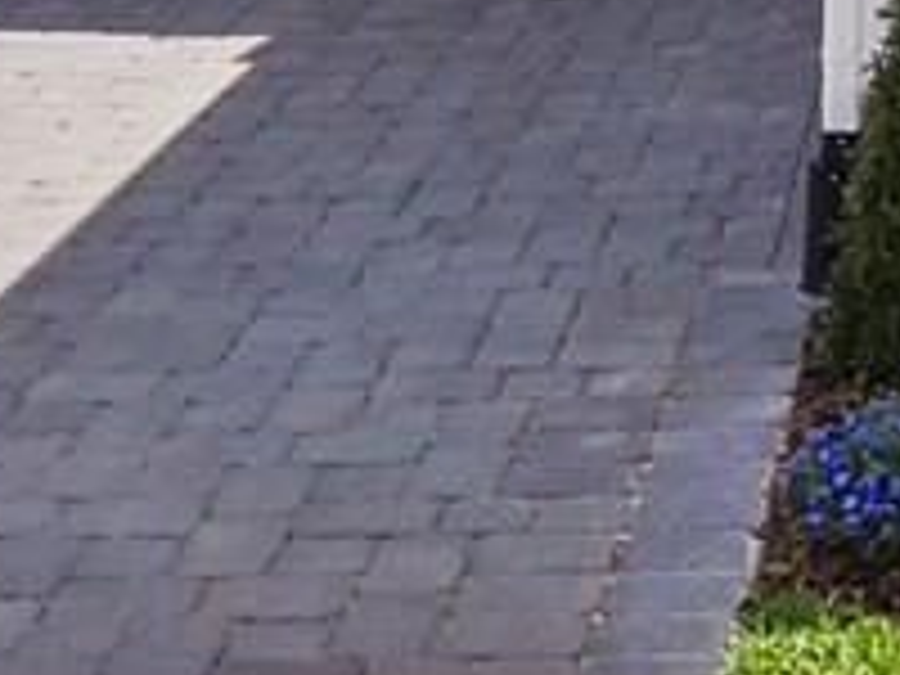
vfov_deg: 11.0
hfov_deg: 16.6
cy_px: -972
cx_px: 1156
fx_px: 2912
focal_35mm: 112
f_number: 9
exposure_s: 1/500
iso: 200
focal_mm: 7
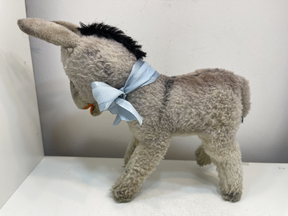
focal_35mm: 25
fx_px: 208
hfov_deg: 69.4
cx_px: 144
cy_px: 108
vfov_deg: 54.9
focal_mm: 5.1
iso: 32
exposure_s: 1/195
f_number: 1.6
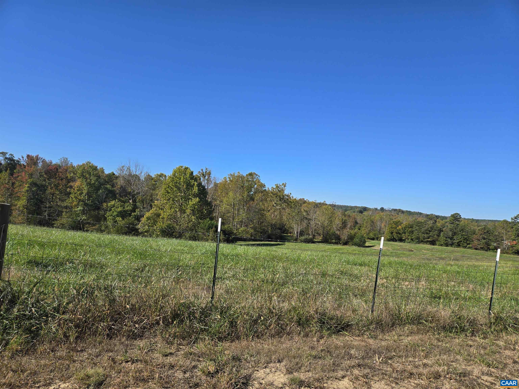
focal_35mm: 23
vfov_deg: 58.9
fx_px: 345
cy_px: 194
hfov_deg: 73.9
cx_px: 260
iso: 25
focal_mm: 5.4
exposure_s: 1/1989
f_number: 1.8
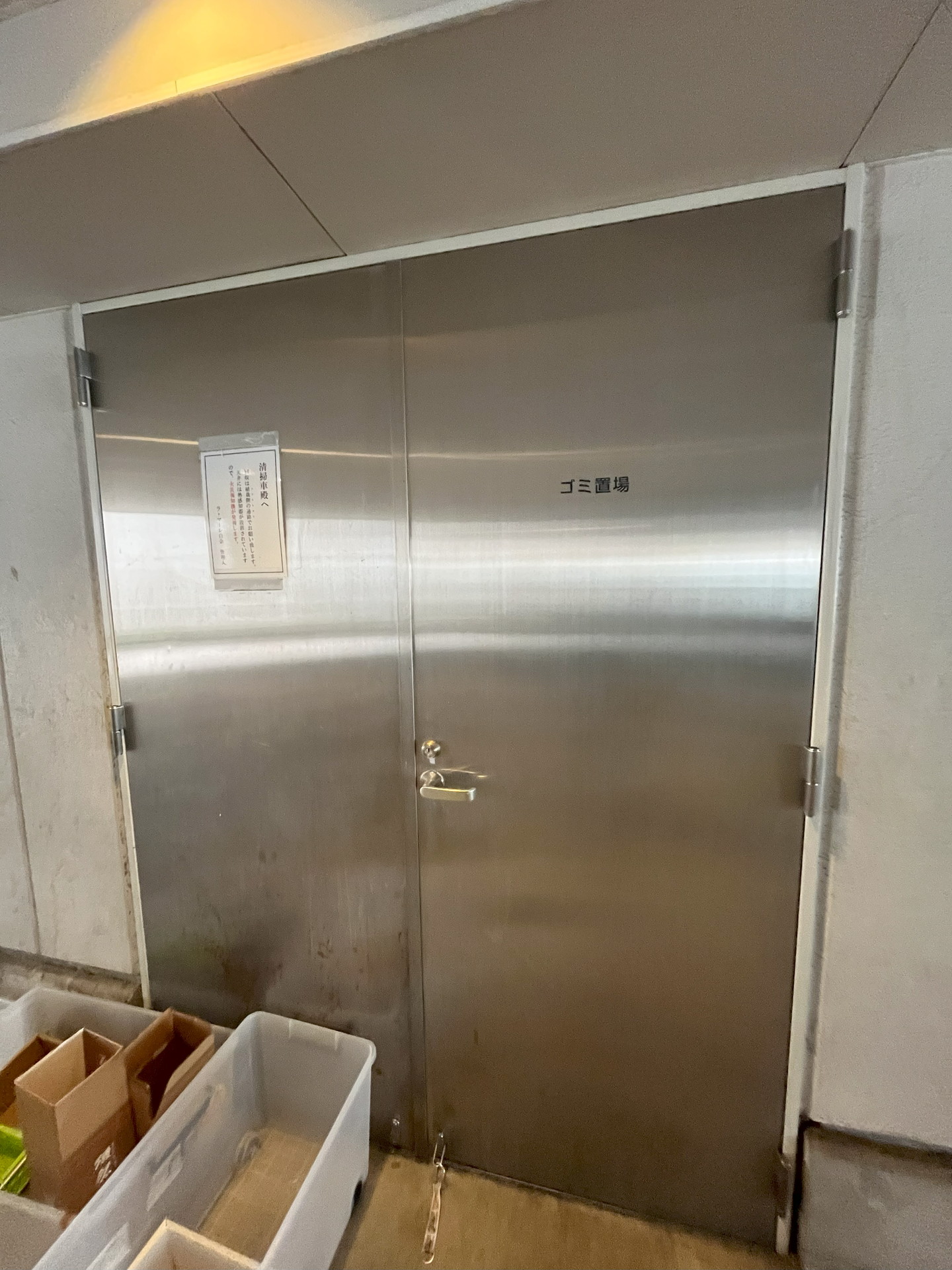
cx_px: 476
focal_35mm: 13
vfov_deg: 106.2
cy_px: 635
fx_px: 477
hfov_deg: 89.9
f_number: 2.4
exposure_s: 1/60
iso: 1000
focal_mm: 1.54
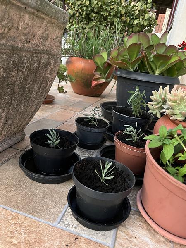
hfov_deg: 53.1
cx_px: 93
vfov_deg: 67.3
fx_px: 186
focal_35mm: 26
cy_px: 124
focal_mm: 5.1
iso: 640
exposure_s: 1/30
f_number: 1.6
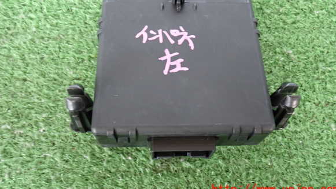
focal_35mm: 36
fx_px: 321
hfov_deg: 55.3
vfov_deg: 32.6
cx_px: 169
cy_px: 67
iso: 500
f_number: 2.4
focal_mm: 5.79
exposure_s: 1/30
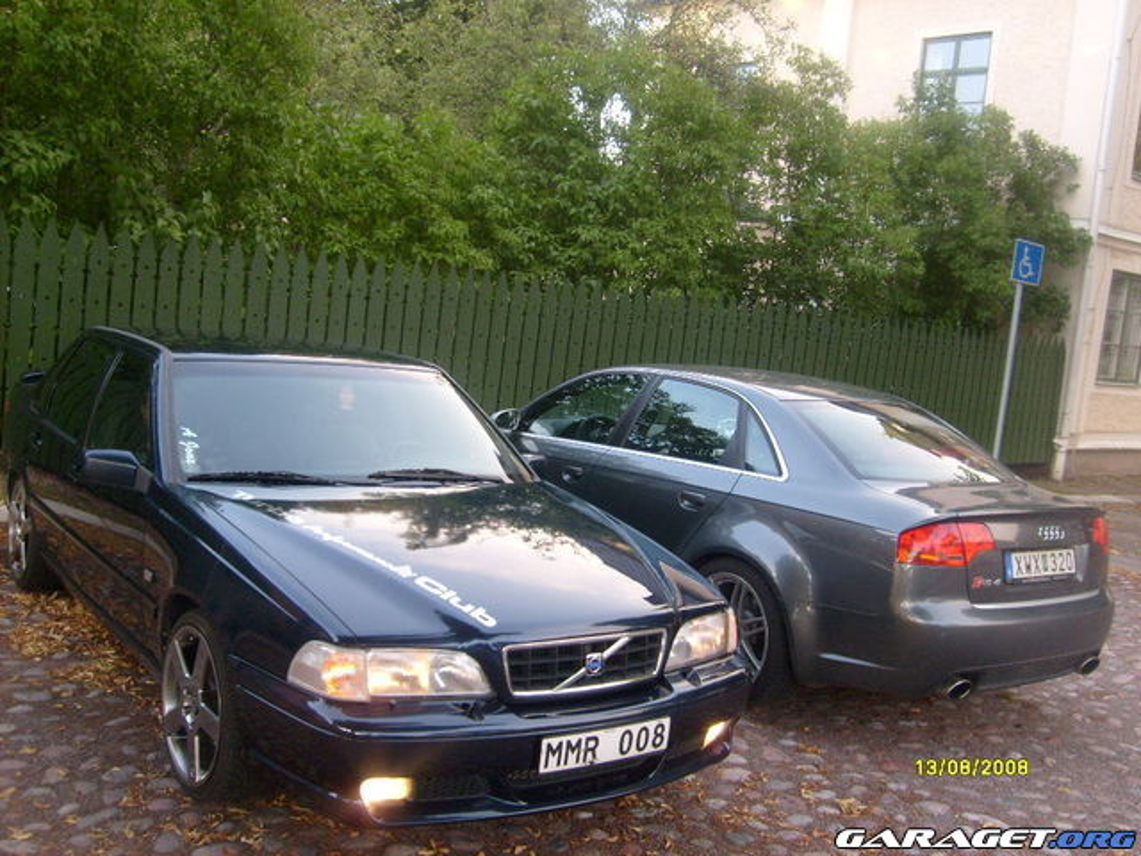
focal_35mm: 35
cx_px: 570
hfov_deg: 52.6
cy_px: 428
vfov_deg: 40.7
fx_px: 1154
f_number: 2.8
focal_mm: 5.8
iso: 80
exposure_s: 1/60
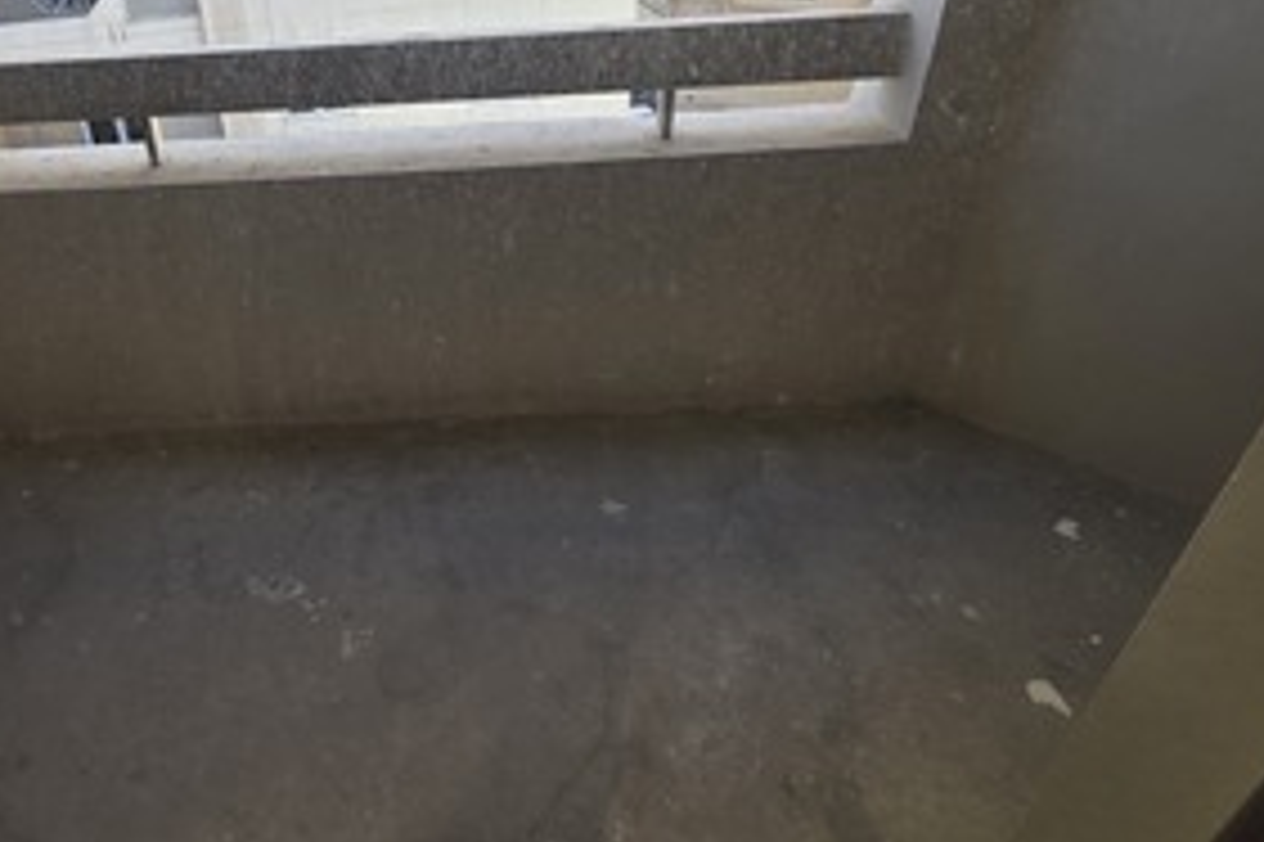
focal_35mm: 22
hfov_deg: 75.7
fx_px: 772
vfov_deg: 55.4
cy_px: 250
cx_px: 403
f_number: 1.9
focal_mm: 2.2
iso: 20
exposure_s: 1/100
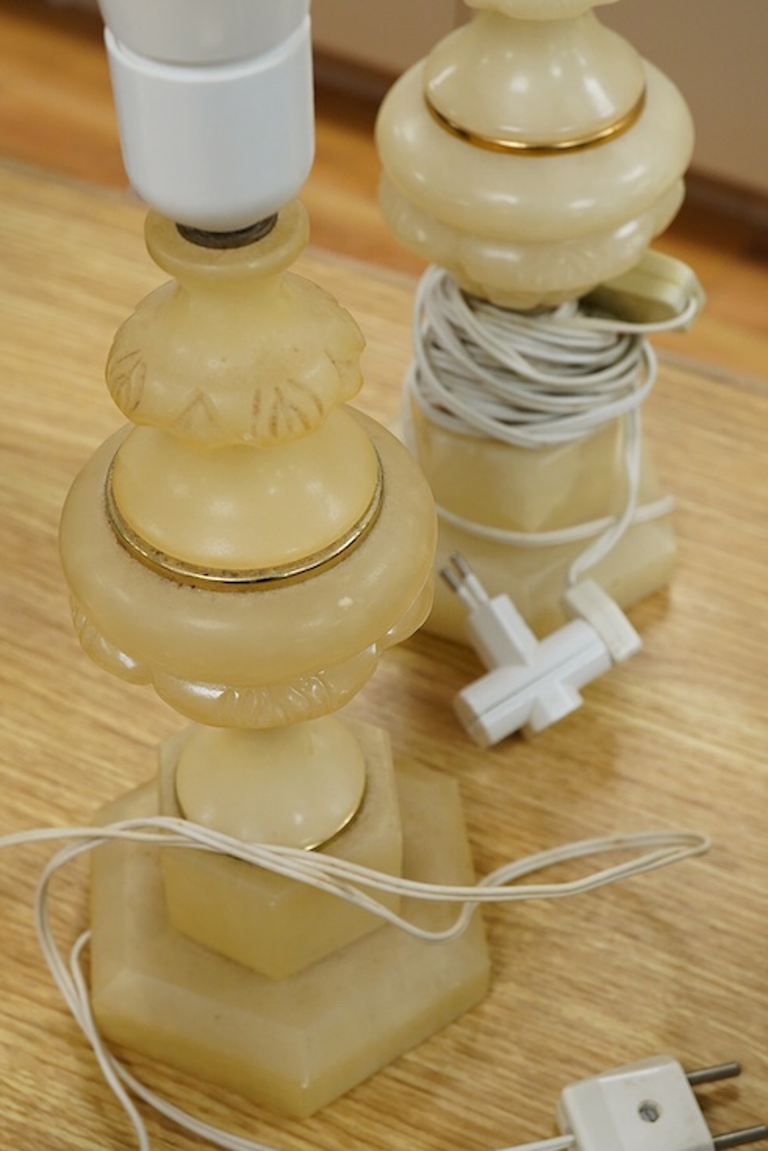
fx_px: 1759
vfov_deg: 36.2
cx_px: 300
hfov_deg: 24.6
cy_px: 577
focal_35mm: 55
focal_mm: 30
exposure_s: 1/125
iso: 1250
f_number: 9
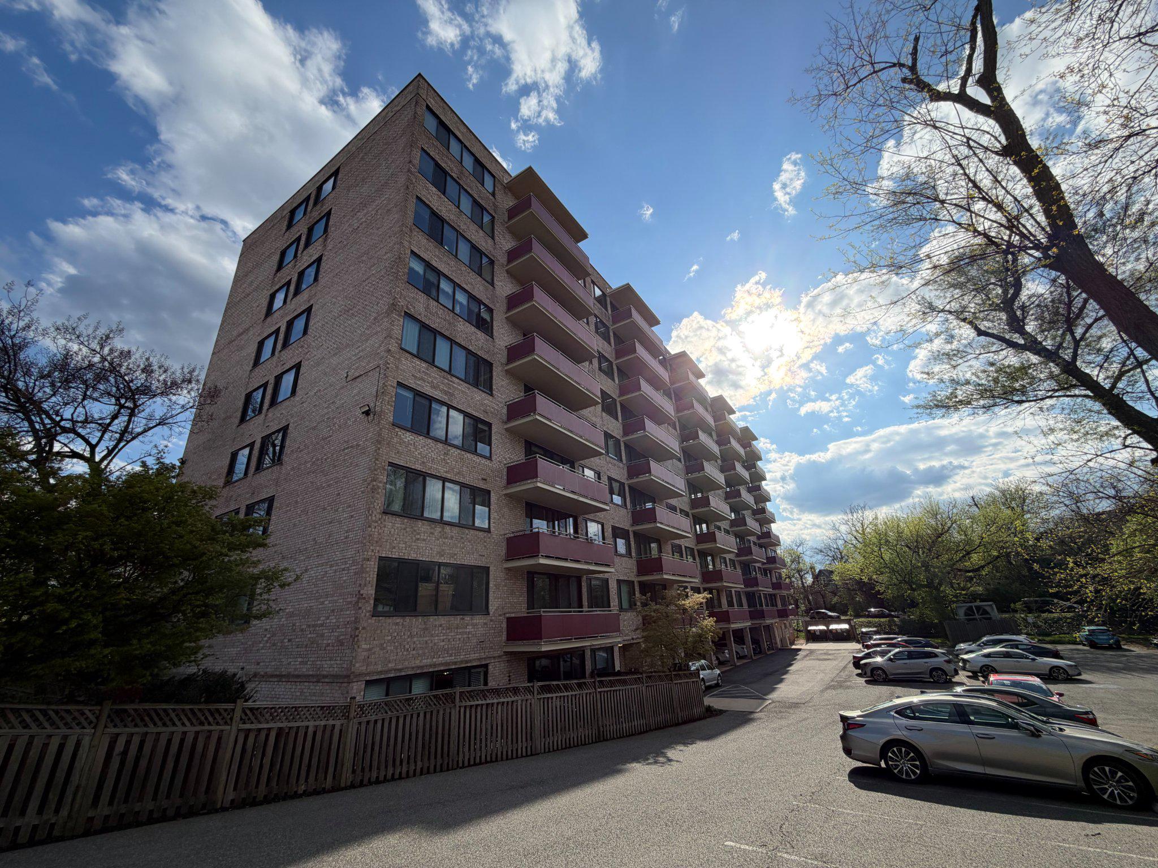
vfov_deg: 85.7
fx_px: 468
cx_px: 579
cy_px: 434
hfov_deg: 102.1
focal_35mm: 14
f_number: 2.2
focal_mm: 2.22
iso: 20
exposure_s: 1/1211
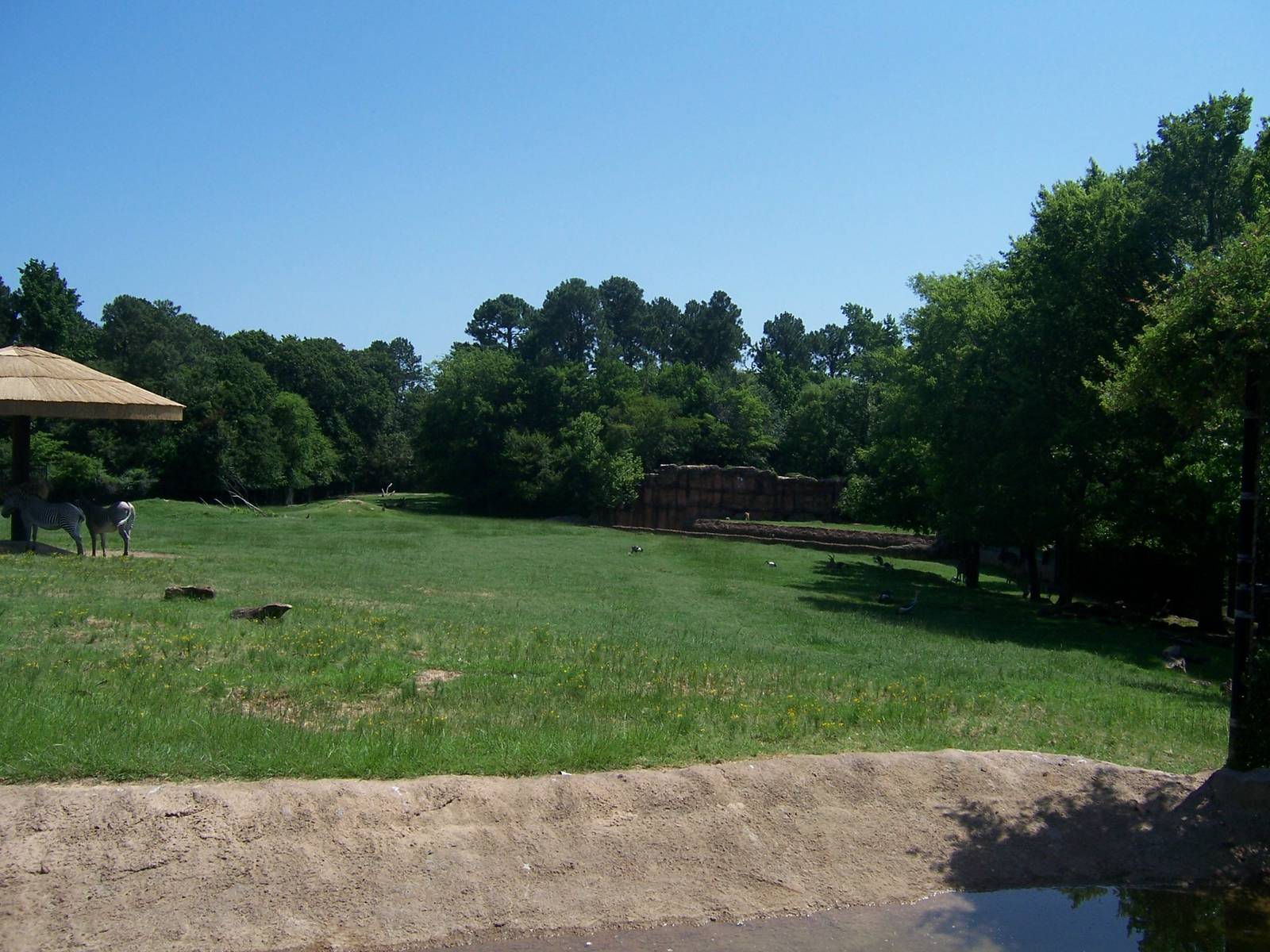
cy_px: 476
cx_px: 635
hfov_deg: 55.4
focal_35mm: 33
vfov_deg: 42.9
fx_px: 1211
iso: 80
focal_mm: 5.5
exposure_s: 1/1000
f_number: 4
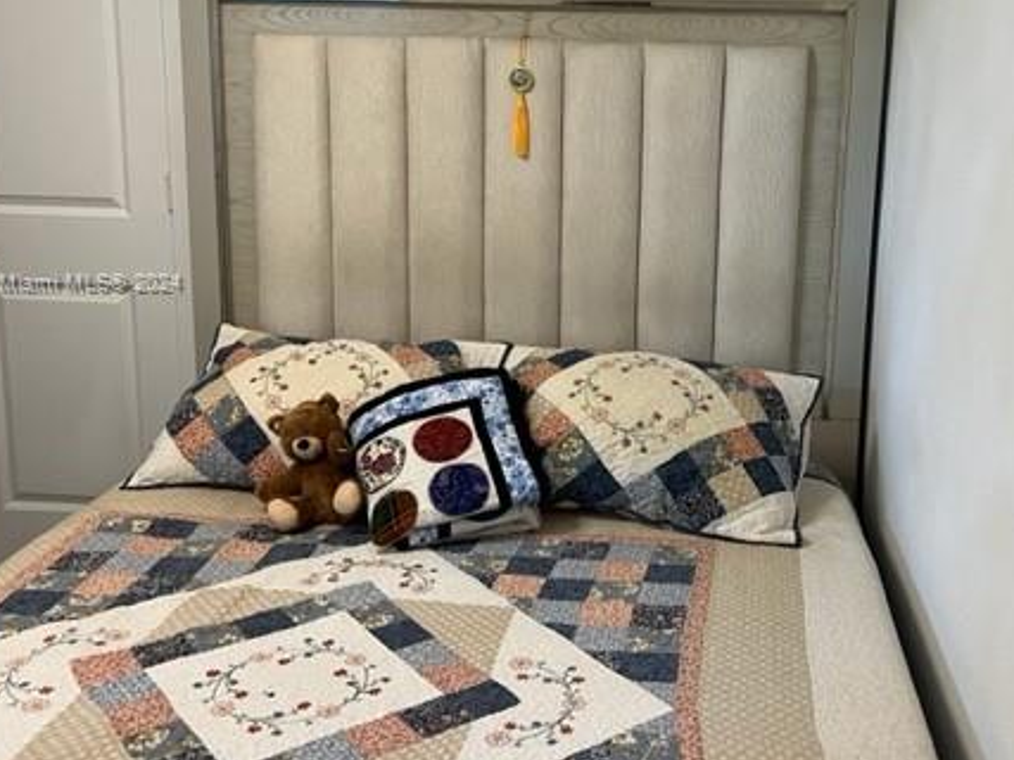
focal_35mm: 39
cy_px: 285
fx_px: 1142
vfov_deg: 36.6
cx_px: 613
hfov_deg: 47.6
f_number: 1.5
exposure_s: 1/60
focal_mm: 5.7
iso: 125
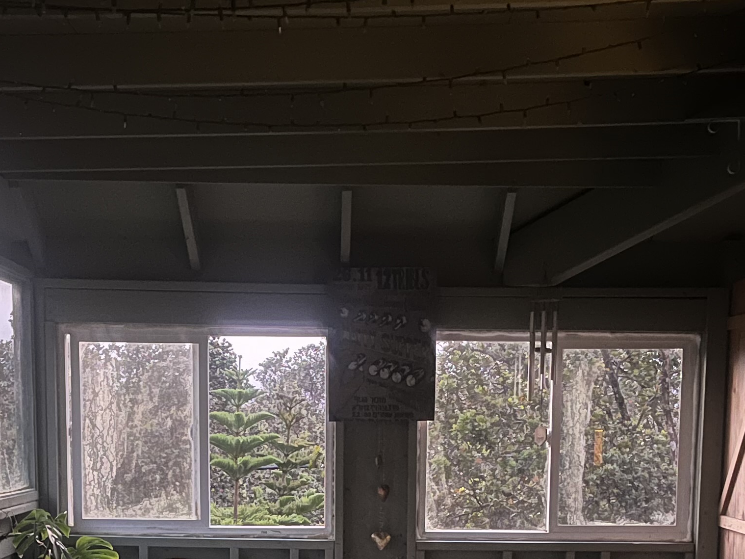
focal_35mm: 69
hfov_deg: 28.2
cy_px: 601
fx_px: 1485
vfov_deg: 20.4
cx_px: 351
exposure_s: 1/10
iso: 640
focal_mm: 5.1
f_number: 1.6
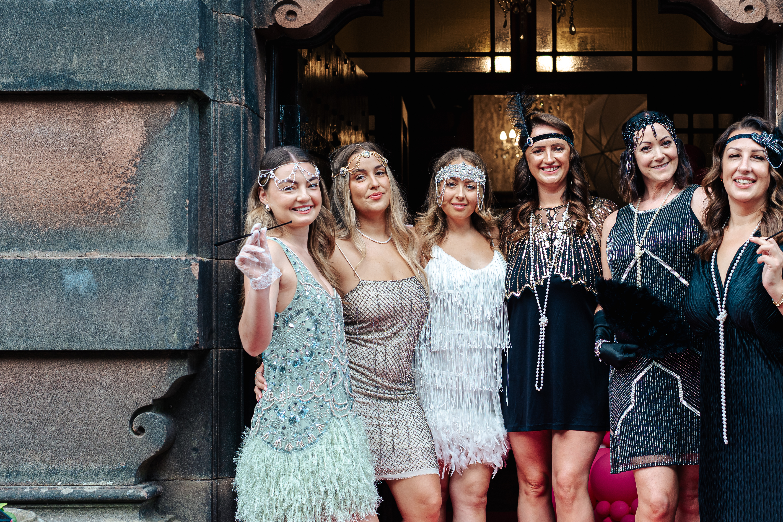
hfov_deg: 29.5
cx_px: 519
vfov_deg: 20.0
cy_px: 280
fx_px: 1479
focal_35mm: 68
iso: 220
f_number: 4
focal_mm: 50
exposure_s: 1/320
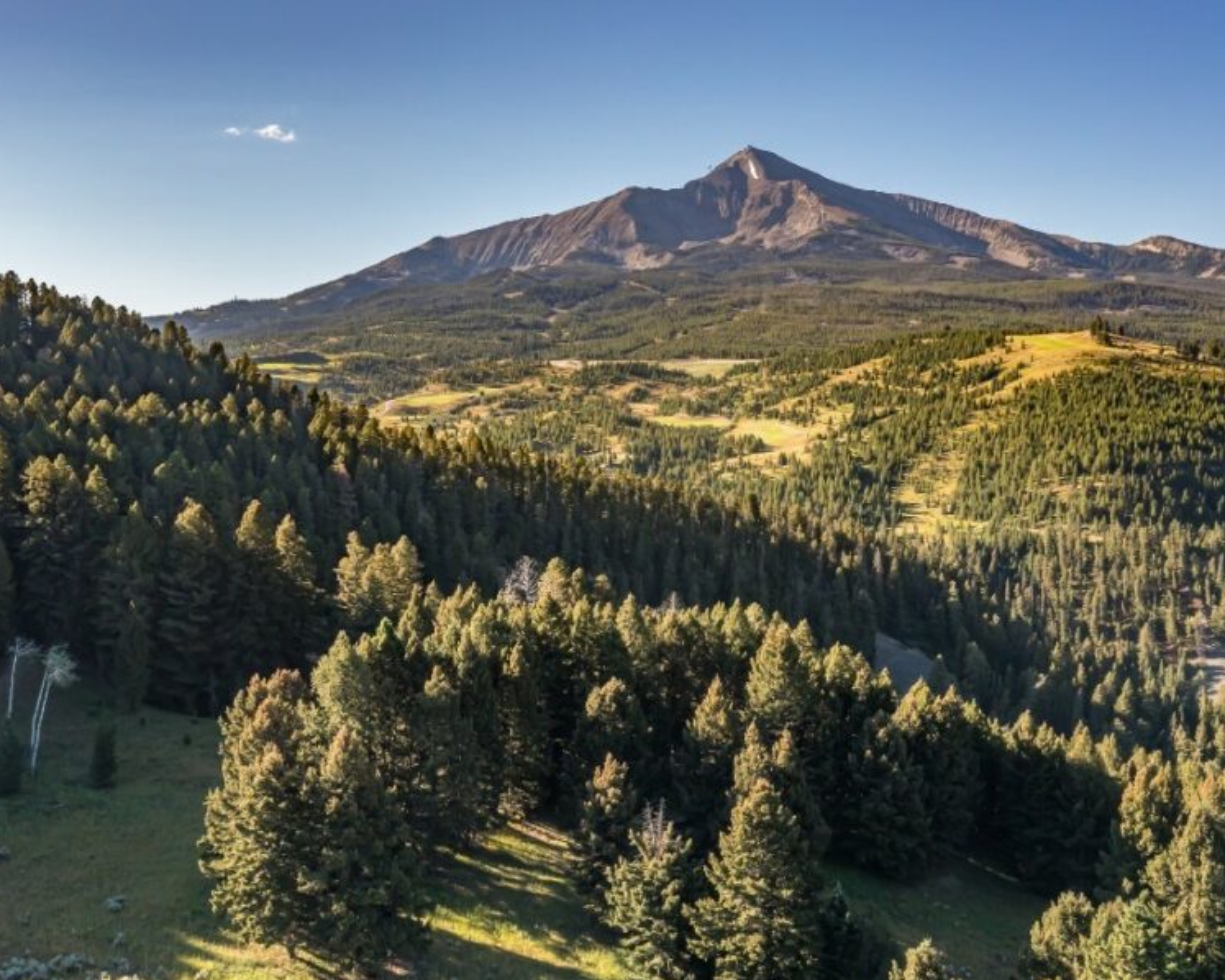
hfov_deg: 50.2
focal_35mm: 36
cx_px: 661
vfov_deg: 41.1
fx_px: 1306
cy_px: 529
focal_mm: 10.26
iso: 100
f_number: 8
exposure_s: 1/120
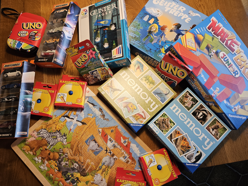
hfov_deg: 73.9
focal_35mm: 23
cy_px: 93
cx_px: 124
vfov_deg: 58.9
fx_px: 165
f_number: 1.8
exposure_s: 1/100
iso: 125
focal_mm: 5.4
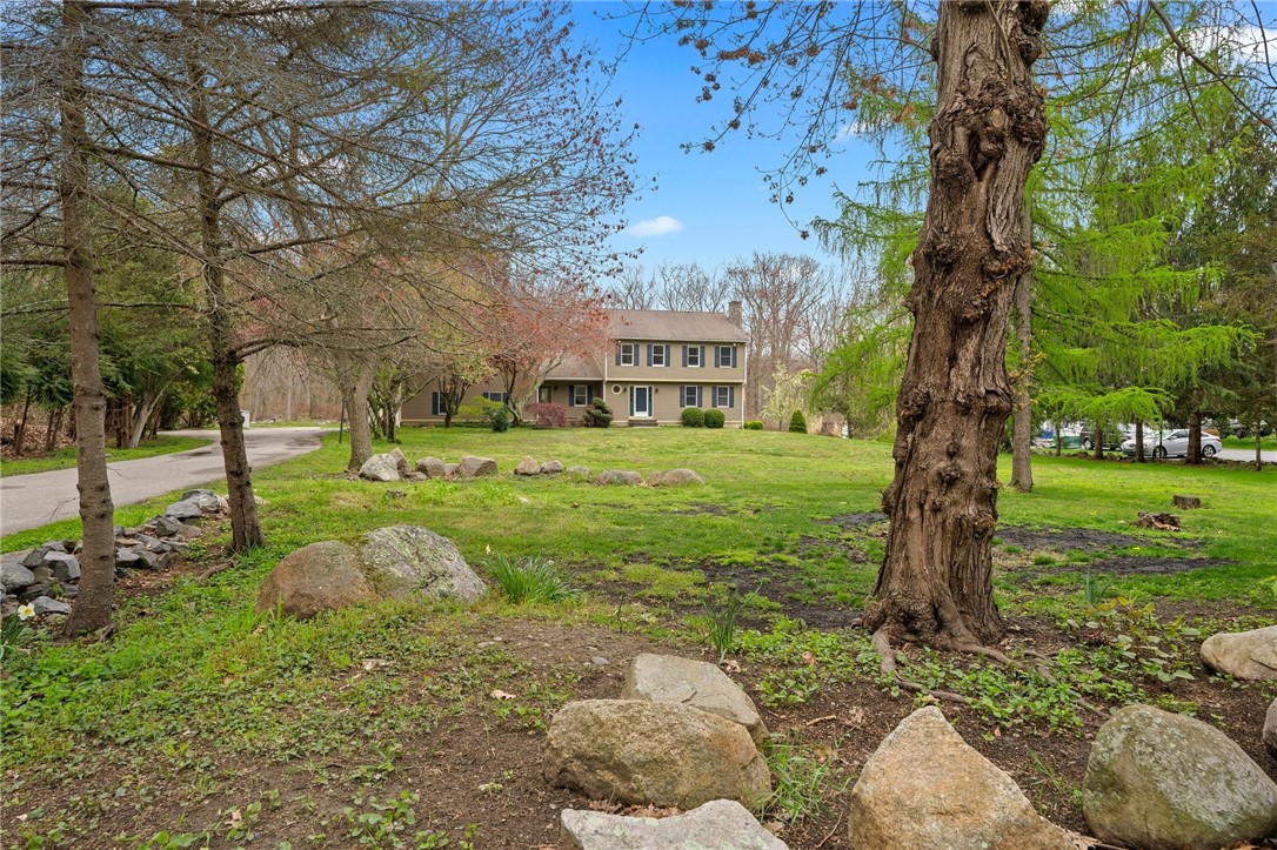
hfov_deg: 73.8
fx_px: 851
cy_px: 425
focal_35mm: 24
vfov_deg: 53.1
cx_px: 638
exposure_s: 1/100
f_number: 7.1
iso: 125
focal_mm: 24
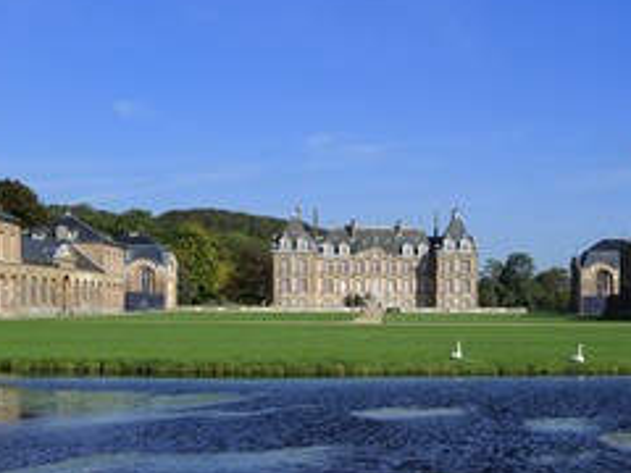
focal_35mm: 57
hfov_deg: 33.7
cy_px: 331
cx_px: 369
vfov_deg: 25.5
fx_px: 1039
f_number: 10
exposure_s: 1/250
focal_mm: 34
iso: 200
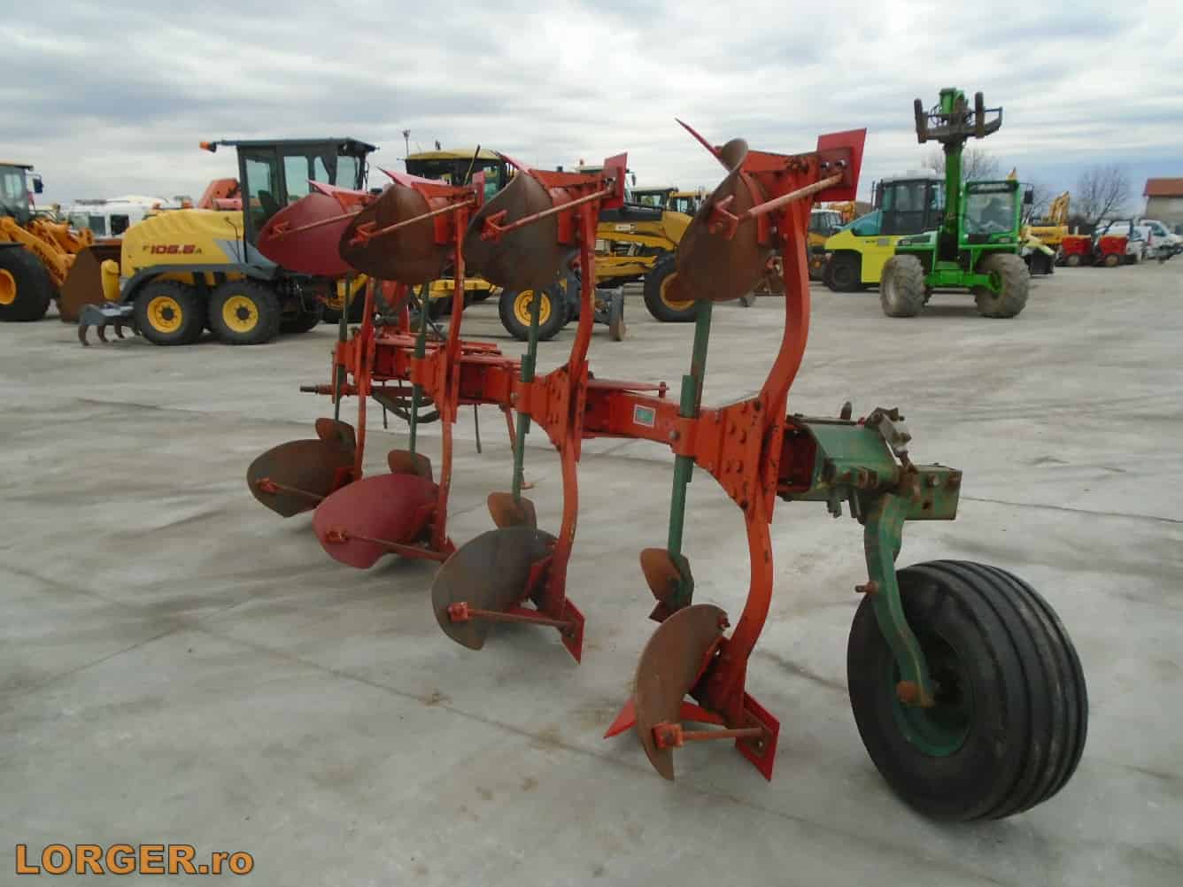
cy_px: 444
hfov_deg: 67.3
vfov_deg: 53.1
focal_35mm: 26
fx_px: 889
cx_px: 592
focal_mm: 4.6
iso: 250
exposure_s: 1/250
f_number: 3.2
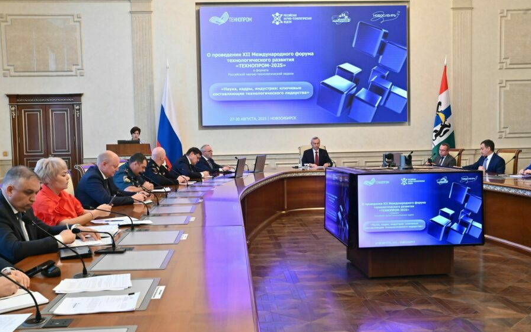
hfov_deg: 48.2
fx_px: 593
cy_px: 166
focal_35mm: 41
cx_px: 266
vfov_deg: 31.2
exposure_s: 1/160
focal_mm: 40
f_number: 9
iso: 5000
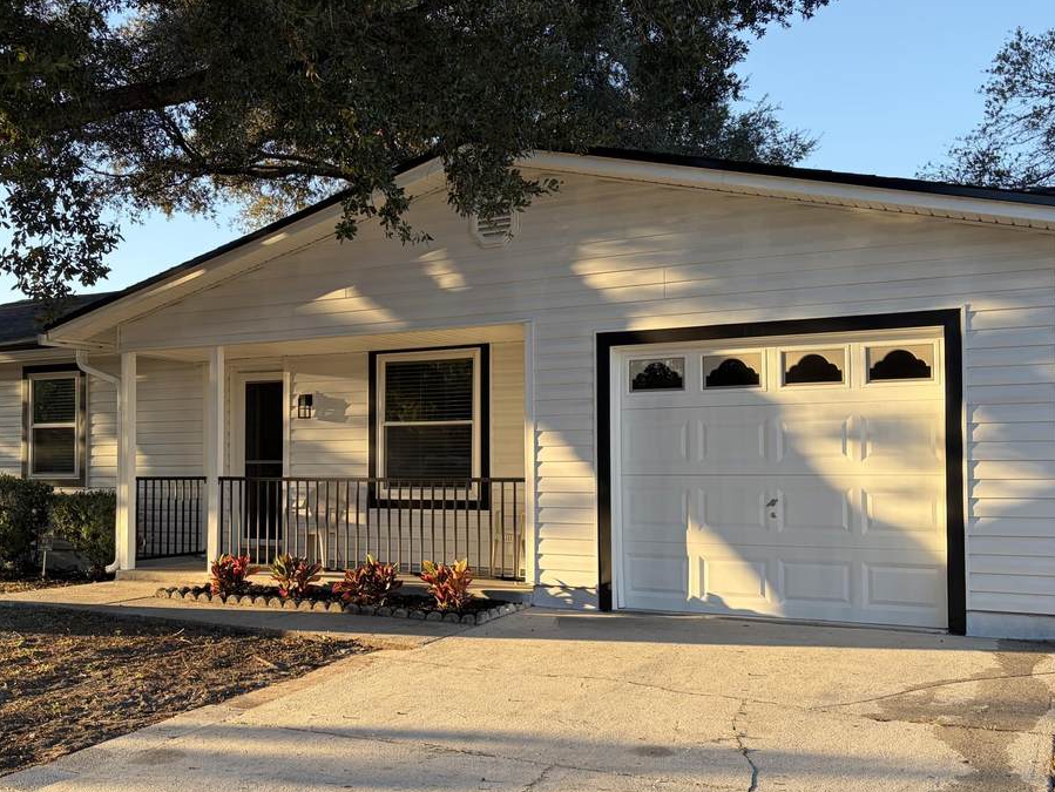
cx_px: 410
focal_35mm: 37
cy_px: 429
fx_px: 1128
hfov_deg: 49.7
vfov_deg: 38.7
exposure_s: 1/724
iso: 50
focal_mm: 5.96
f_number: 1.6
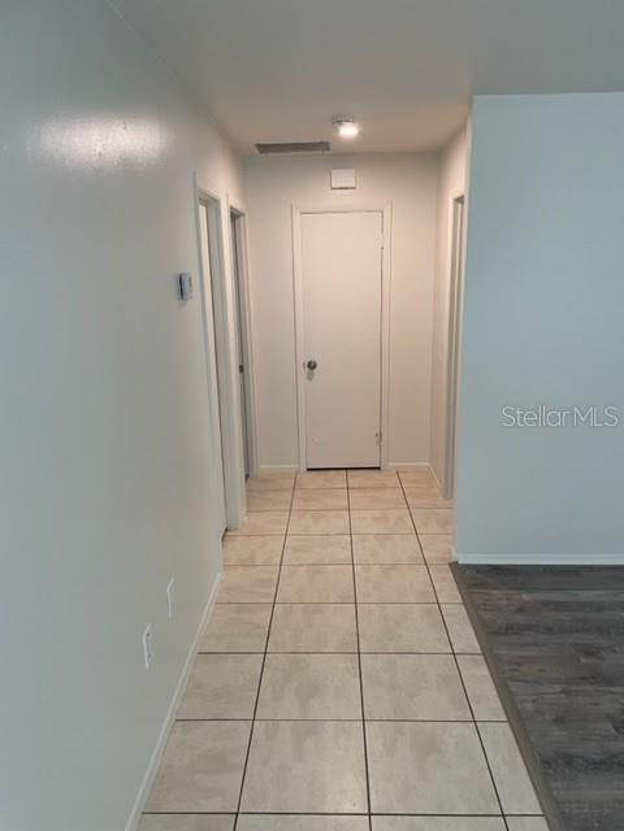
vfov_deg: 67.3
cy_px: 416
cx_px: 312
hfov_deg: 53.1
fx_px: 625
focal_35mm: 26
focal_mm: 4.2
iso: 80
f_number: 1.6
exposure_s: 1/60
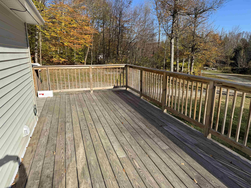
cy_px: 94
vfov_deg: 56.8
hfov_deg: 71.6
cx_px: 126
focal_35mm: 24
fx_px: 174
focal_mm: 6.76
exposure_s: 1/3802
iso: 80
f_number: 1.78
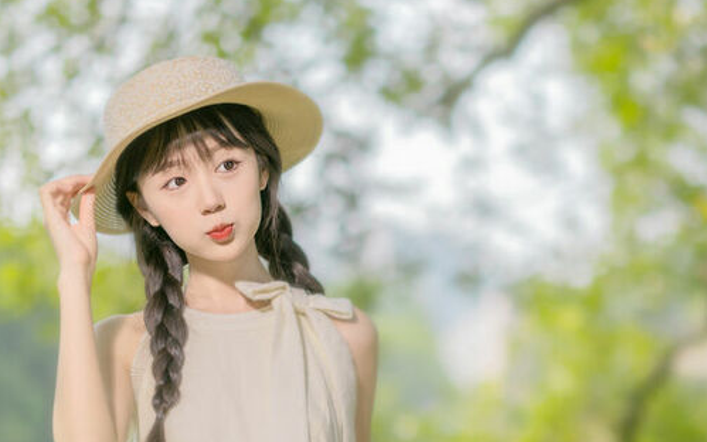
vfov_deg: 12.4
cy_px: 408
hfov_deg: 19.8
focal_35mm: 105
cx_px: 435
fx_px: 2023
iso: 100
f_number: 1.2
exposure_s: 1/3200
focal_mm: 50
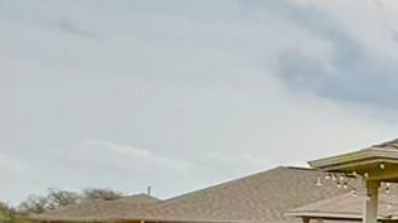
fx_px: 1044
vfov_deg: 12.0
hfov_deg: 11.6
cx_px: 1181
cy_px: 258
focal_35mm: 99
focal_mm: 2.22
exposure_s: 1/1572
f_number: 2.2
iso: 64
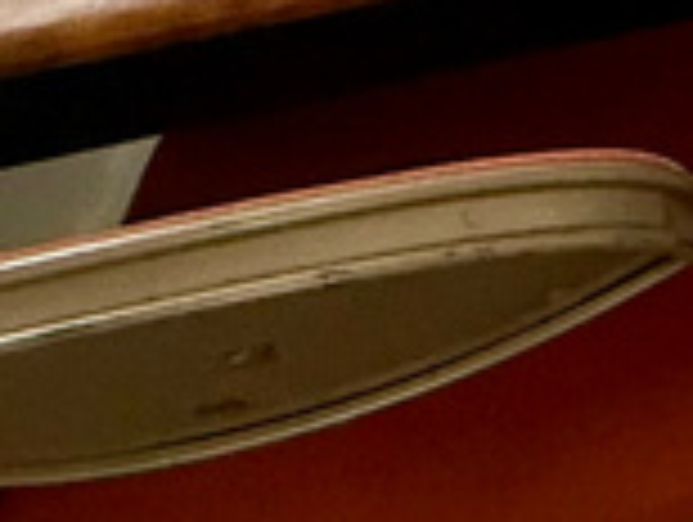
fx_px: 1865
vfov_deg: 12.5
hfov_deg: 13.9
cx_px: 1714
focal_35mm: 93
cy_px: -734
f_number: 2.2
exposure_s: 1/60
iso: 320
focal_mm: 2.22
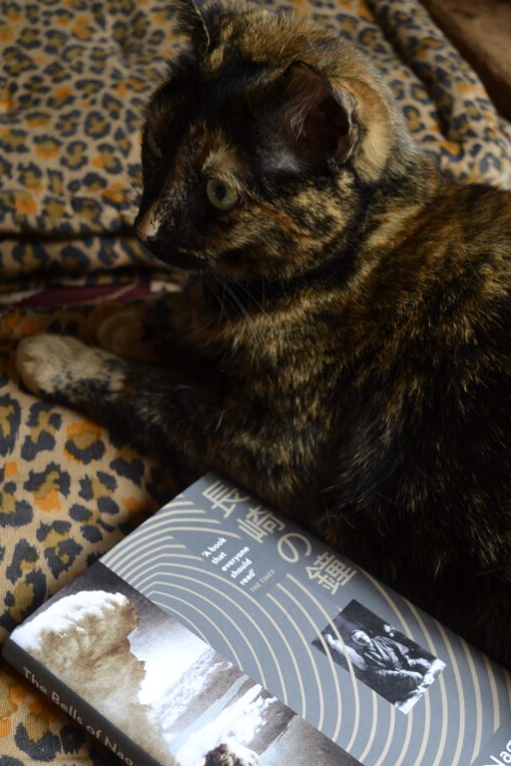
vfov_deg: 40.8
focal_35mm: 48
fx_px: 1022
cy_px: 486
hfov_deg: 28.1
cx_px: 249
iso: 400
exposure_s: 1/6
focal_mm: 24
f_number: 4
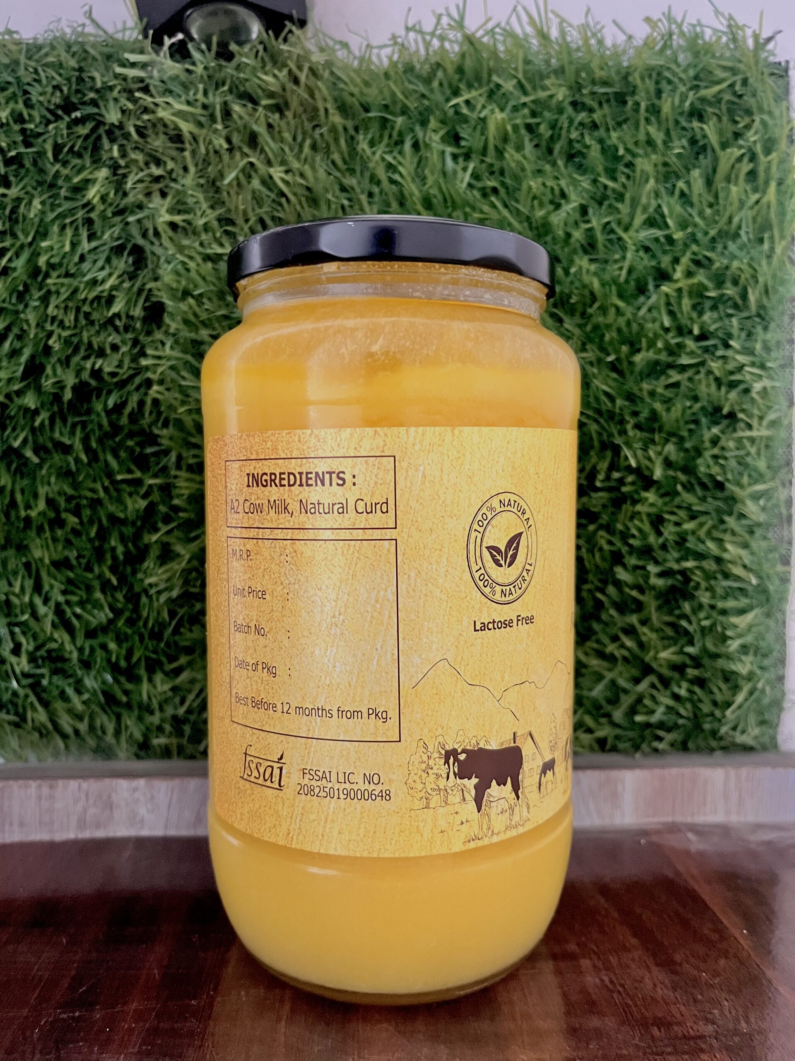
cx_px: 398
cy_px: 530
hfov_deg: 53.1
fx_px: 796
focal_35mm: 26
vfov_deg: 67.3
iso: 400
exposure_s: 1/33
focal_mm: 5.1
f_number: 1.6
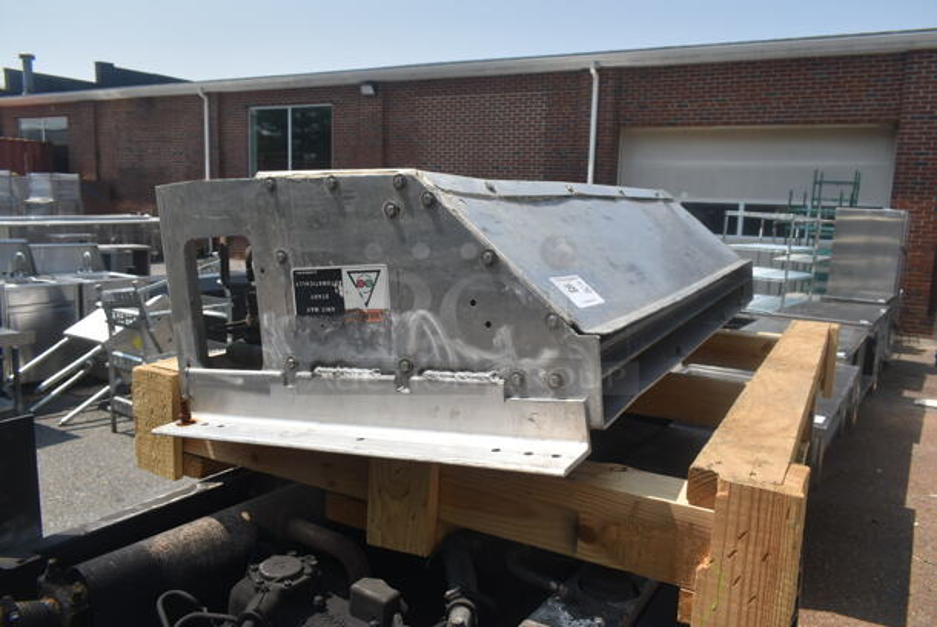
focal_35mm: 27
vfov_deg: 48.0
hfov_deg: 67.3
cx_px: 468
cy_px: 314
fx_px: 703
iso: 200
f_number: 8
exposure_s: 1/640
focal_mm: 18
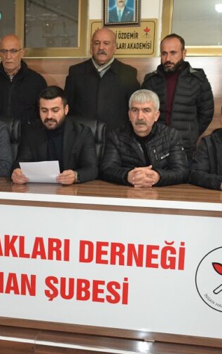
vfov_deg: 39.5
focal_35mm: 51
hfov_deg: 25.0
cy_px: 178
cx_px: 51
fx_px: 493
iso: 3200
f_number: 3.8
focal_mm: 22
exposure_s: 1/60
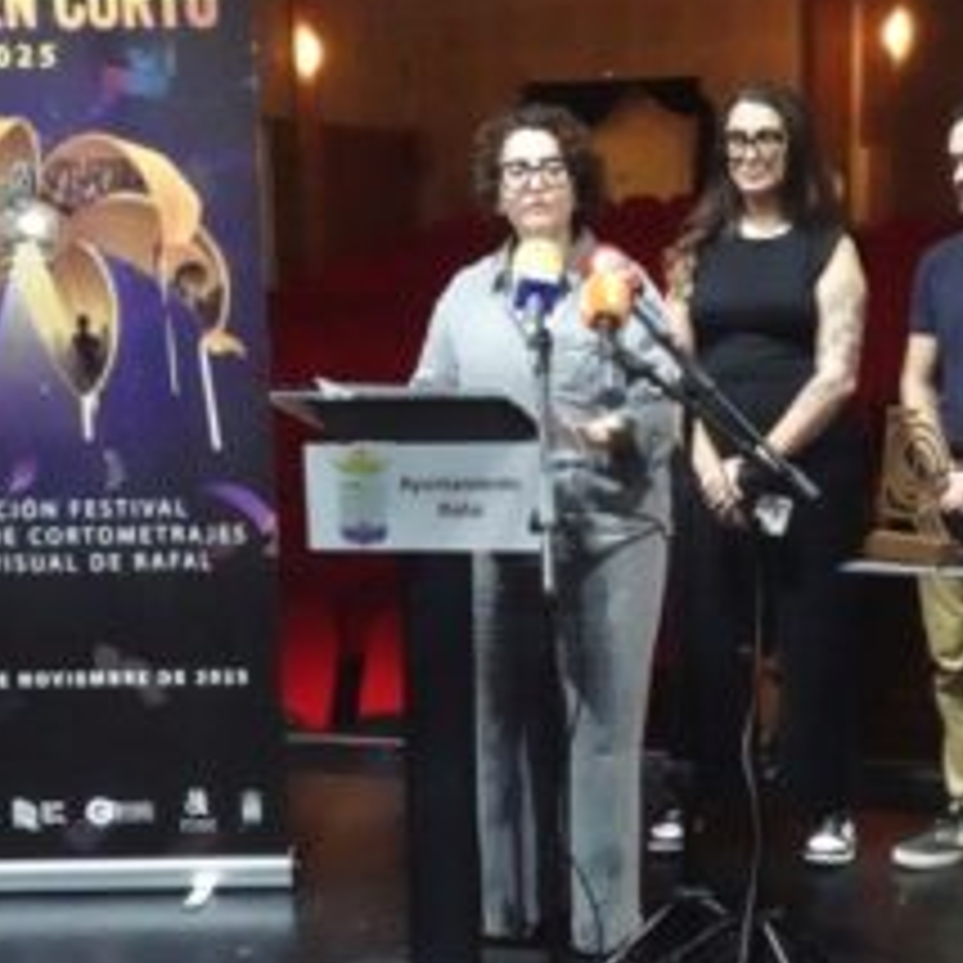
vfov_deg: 29.1
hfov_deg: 28.9
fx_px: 1857
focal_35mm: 59
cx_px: 621
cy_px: 533
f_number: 4
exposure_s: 1/30
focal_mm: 5.74
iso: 3200
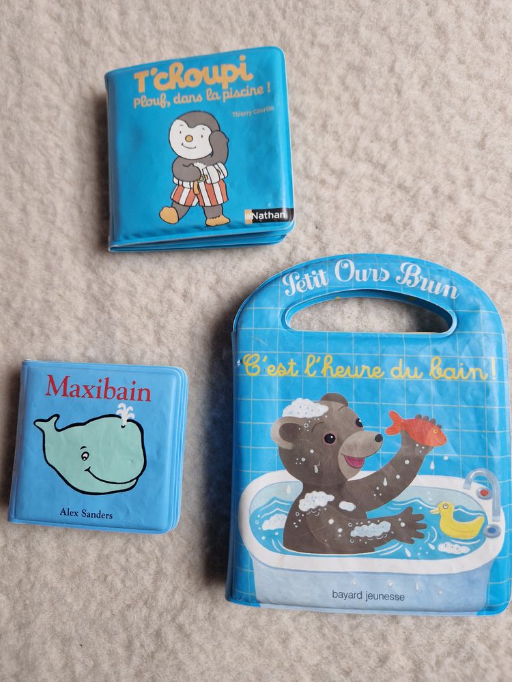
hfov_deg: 58.9
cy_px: 341
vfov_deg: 73.9
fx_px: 454
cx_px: 256
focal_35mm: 23
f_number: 1.8
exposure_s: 1/105
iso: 50
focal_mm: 5.4
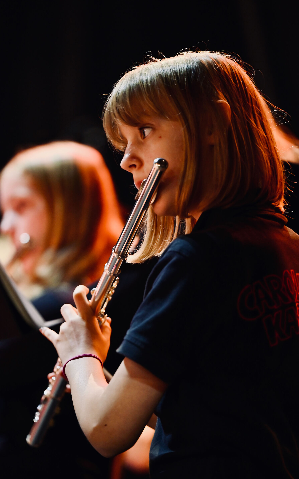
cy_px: 239
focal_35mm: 184
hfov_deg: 7.1
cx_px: 149
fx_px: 2399
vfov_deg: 11.4
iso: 1600
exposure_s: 1/45
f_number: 2.8
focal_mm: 180
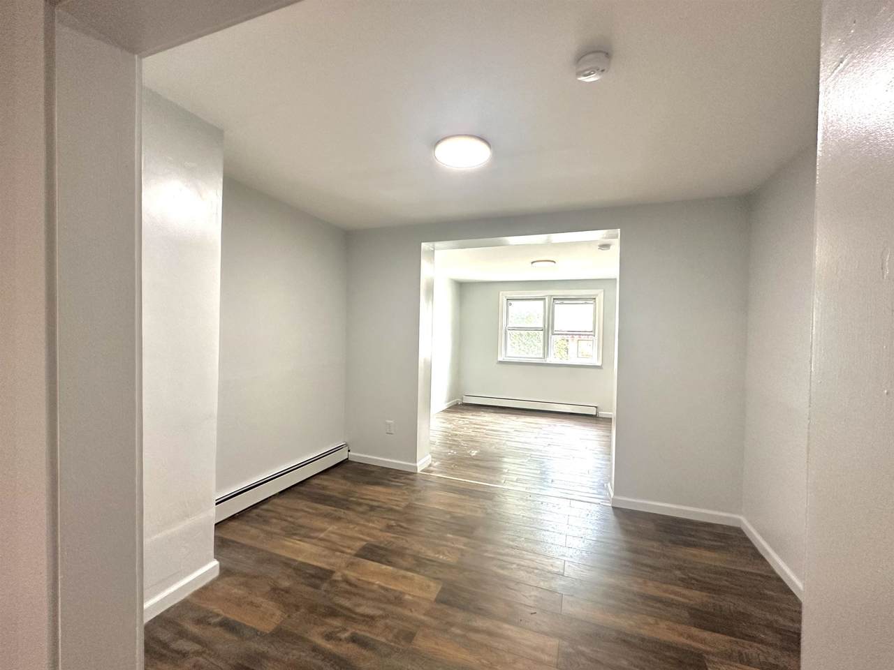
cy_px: 335
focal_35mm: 14
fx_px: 362
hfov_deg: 102.1
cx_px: 447
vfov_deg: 85.7
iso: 250
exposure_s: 1/120
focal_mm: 2.22
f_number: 2.2
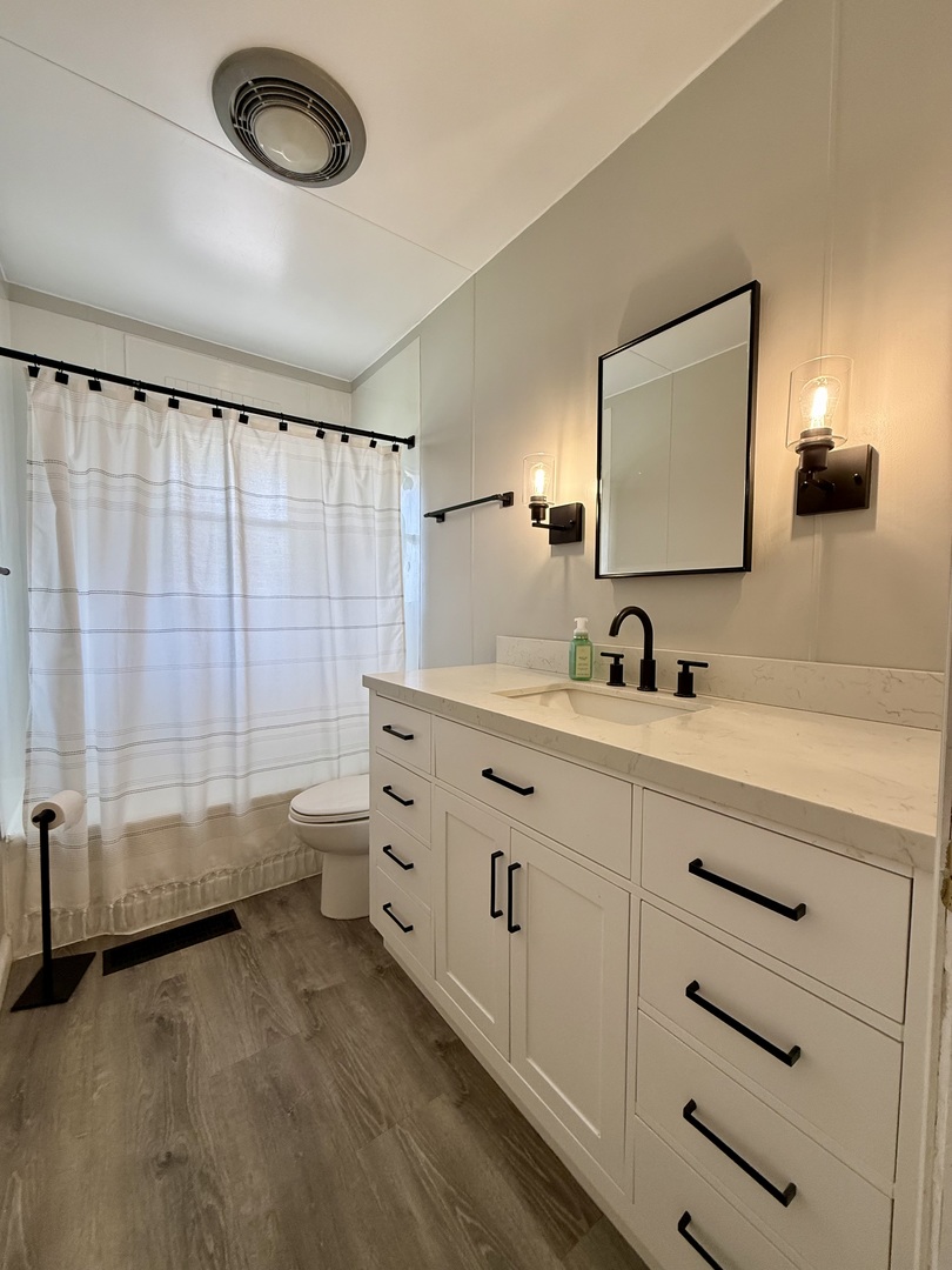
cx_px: 476
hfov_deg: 85.7
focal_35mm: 14
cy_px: 635
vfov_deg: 102.1
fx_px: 513
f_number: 2.2
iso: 200
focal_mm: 2.22
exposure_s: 1/120
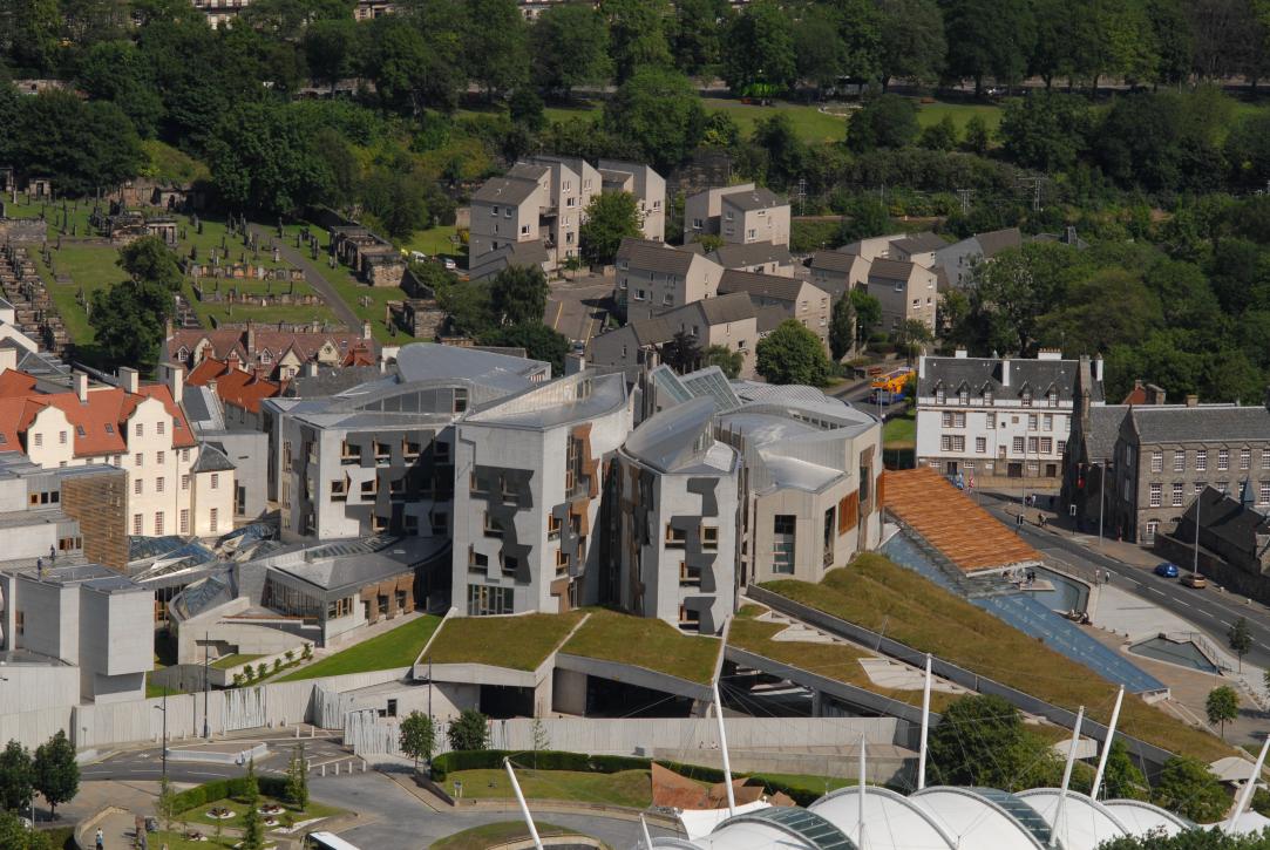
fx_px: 5563
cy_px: 425
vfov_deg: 8.7
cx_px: 635
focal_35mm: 158
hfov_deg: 13.0
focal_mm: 105
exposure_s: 1/750
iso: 100
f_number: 5.6
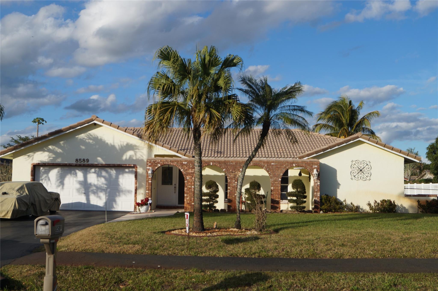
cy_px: 146
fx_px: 510
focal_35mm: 42
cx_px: 219
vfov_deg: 31.8
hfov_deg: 46.5
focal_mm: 28
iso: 100
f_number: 8
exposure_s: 1/400
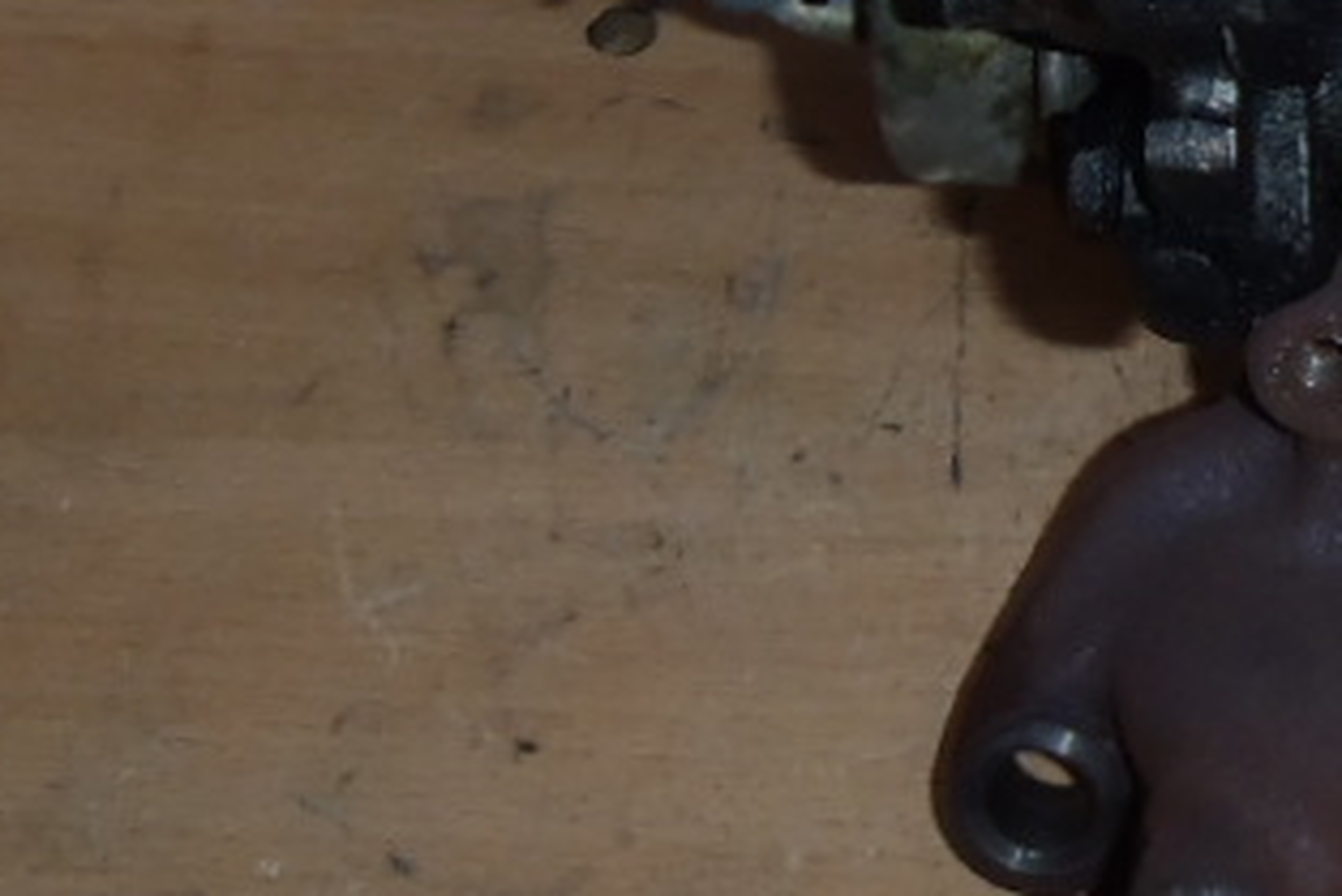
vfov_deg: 11.1
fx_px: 4438
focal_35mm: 119
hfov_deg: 16.5
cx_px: 1582
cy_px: -407
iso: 100
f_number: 3.9
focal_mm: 5
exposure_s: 1/30
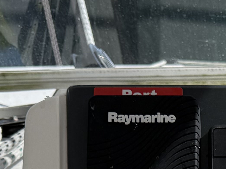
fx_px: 855
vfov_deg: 10.3
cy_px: 359
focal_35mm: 131
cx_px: 320
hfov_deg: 14.2
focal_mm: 6.76
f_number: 1.78
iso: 80
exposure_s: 1/6711
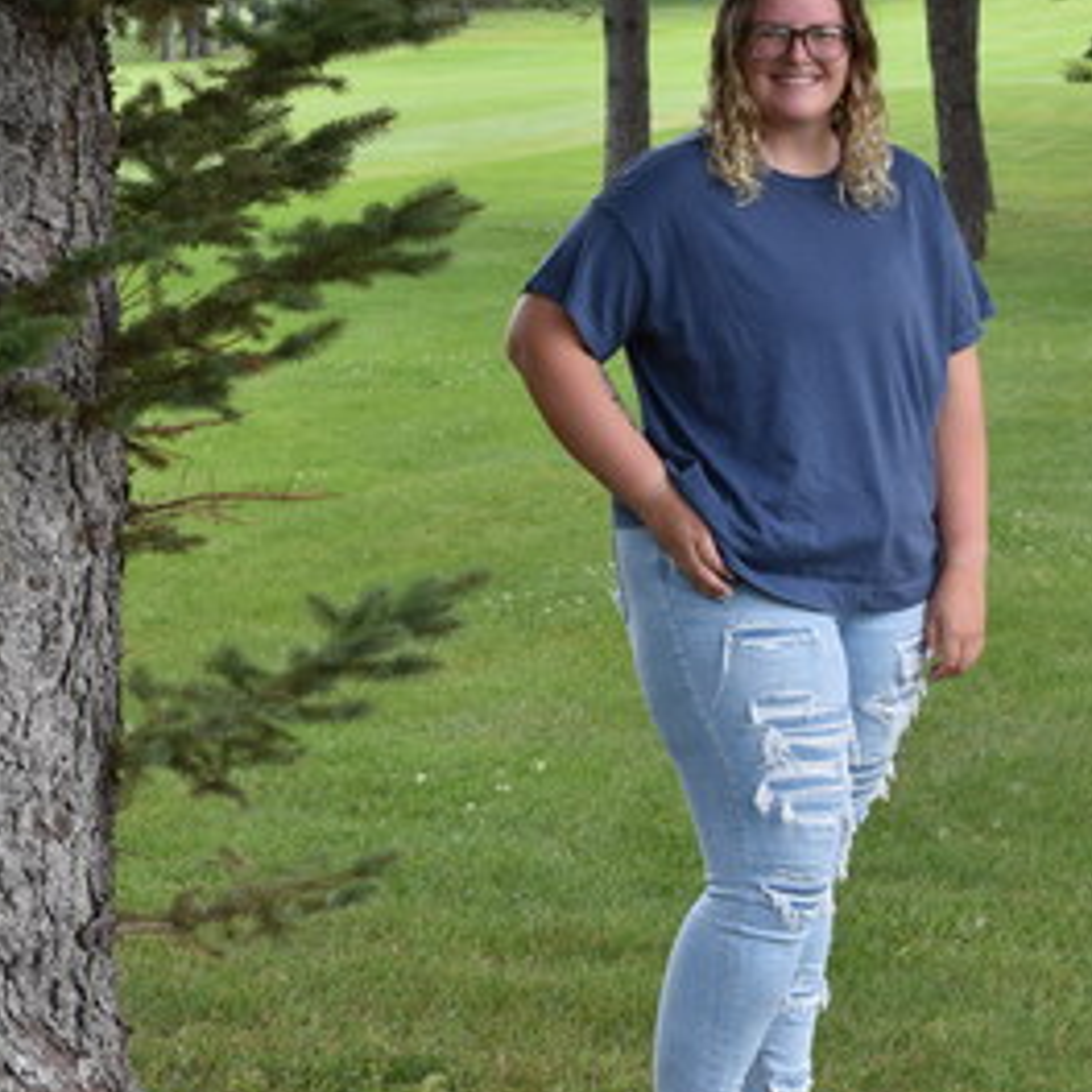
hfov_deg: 13.1
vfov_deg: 13.1
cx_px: 618
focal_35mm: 133
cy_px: 434
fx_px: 4740
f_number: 8
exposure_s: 1/250
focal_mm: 55
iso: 400
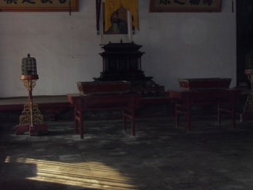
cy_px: 73
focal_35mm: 63
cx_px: 144
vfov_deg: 23.3
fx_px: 461
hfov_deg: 30.7
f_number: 3.8
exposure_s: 1/60
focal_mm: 8.8
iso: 400
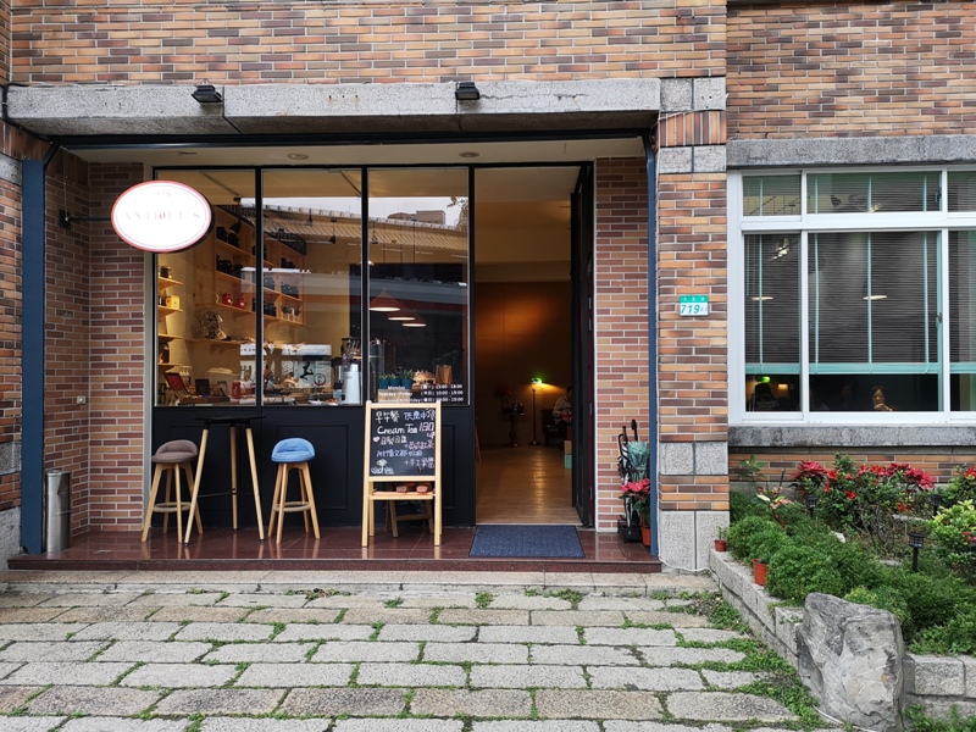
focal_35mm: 27
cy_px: 366
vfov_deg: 51.4
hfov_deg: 65.3
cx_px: 488
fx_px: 761
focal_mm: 3.95
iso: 200
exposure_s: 1/100
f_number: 1.8
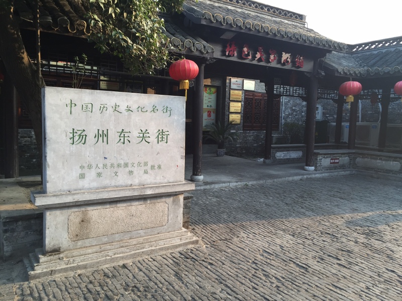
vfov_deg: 48.2
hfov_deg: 61.7
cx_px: 201
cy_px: 150
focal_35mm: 29
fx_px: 337
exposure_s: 1/120
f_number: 2.2
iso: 32
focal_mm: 4.15
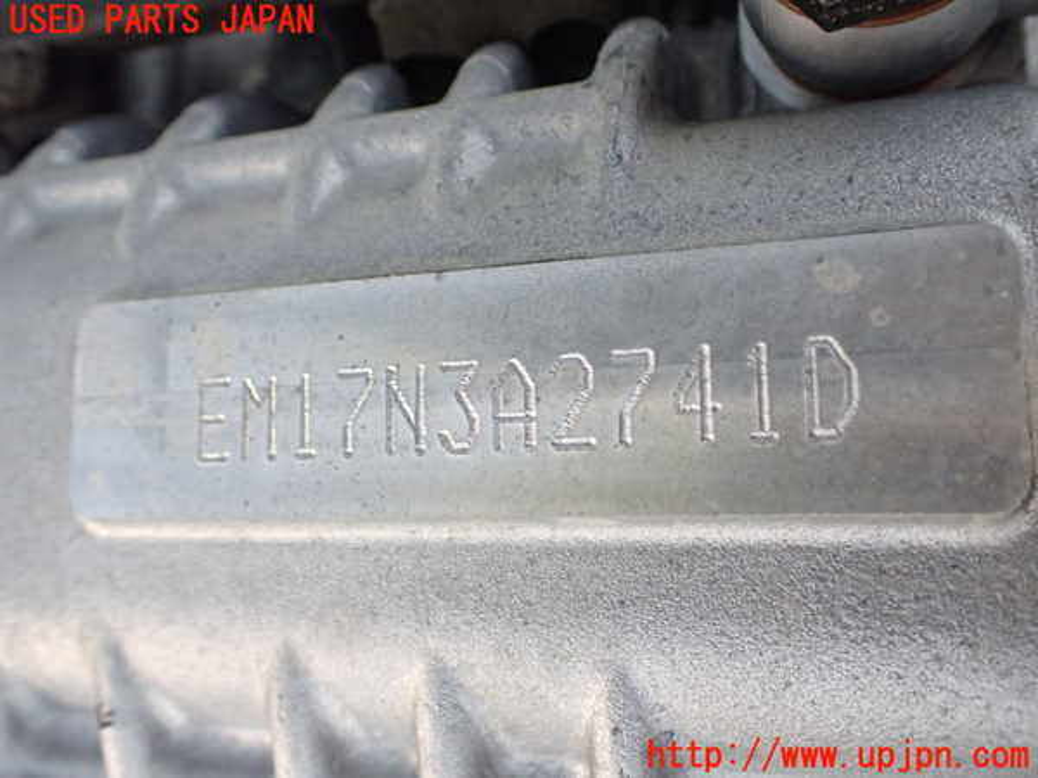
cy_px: 389
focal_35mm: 30
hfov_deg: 60.0
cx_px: 519
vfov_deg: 46.8
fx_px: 900
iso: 500
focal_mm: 5.4
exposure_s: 1/125
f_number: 2.3
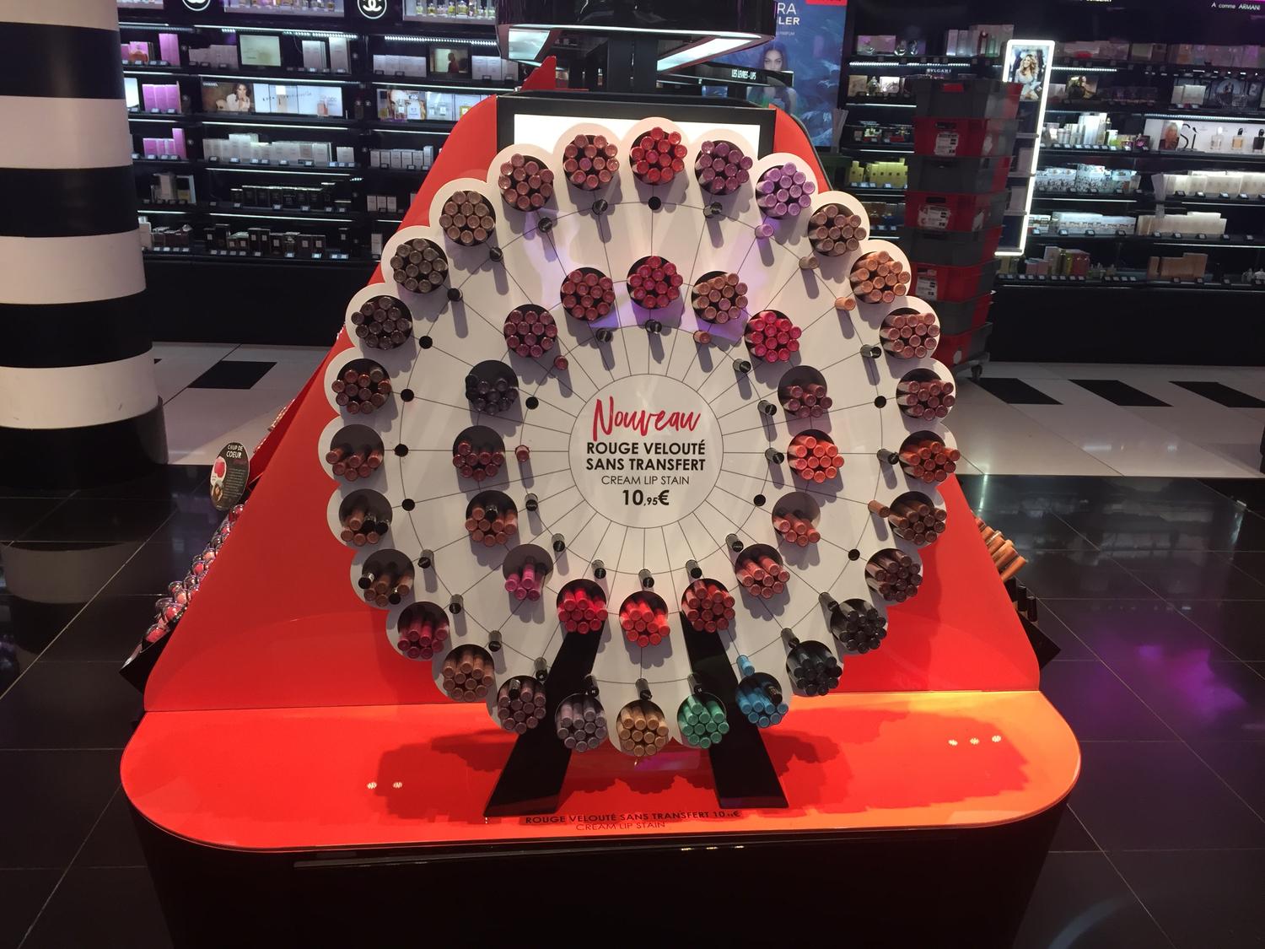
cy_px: 474
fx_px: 1060
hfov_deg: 61.7
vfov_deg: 48.2
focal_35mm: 29
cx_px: 632
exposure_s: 1/33
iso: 32
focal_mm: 4.15
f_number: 2.2
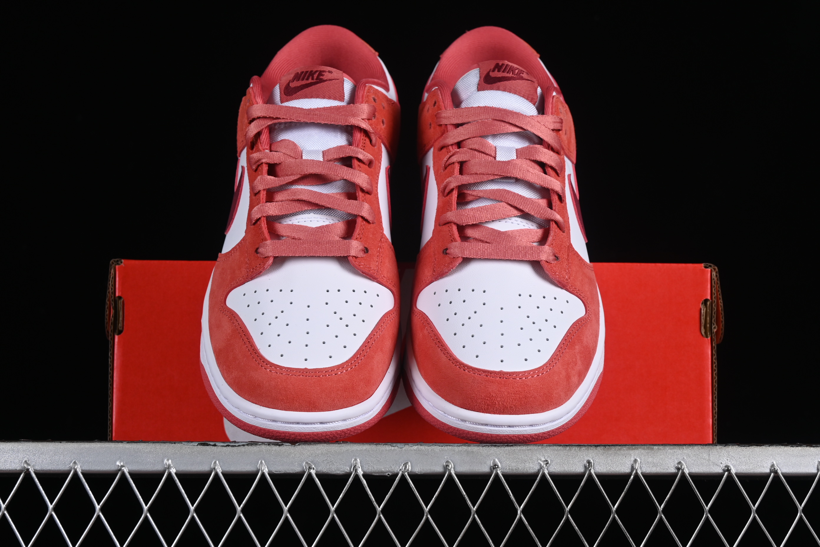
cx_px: 410
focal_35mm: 75
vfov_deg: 18.2
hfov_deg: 27.0
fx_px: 1708
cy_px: 274
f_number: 8
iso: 160
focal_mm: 50
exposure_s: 1/80
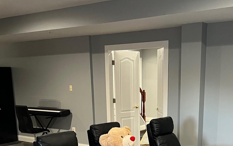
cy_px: 165
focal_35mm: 55
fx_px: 349
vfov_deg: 22.1
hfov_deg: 36.9
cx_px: 128
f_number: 1.5
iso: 400
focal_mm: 5.7
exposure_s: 1/60
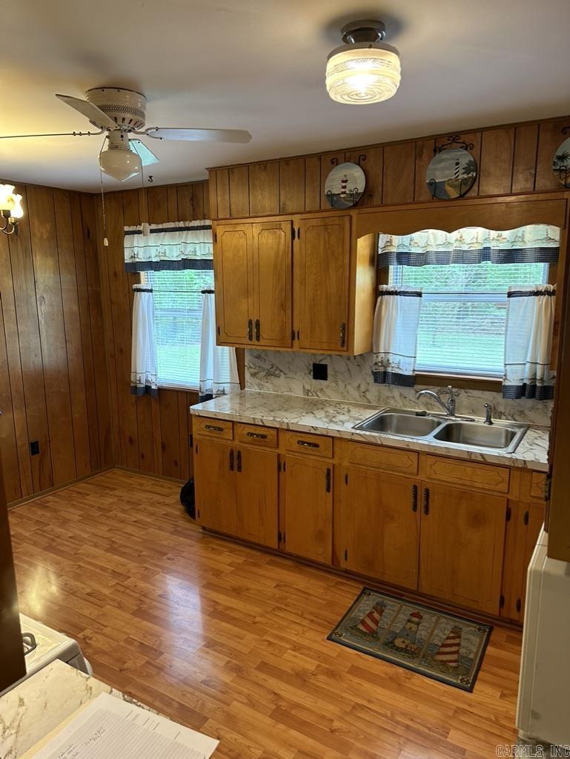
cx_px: 285
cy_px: 380
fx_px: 526
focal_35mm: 24
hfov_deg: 56.9
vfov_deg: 71.6
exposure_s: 1/60
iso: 200
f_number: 1.78
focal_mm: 6.86
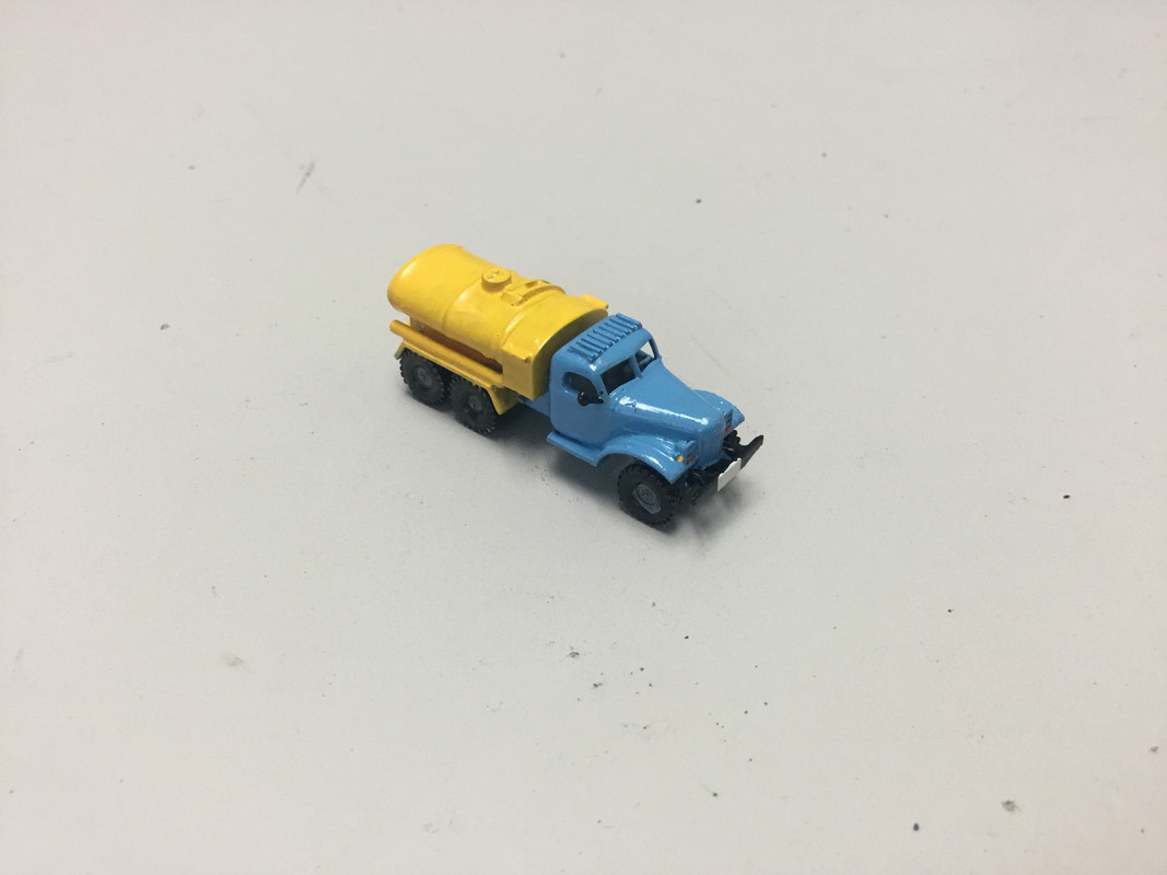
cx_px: 584
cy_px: 438
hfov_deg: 58.4
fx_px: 1045
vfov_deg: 45.4
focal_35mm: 31
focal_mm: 3.3
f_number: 2.4
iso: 40
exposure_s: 1/30
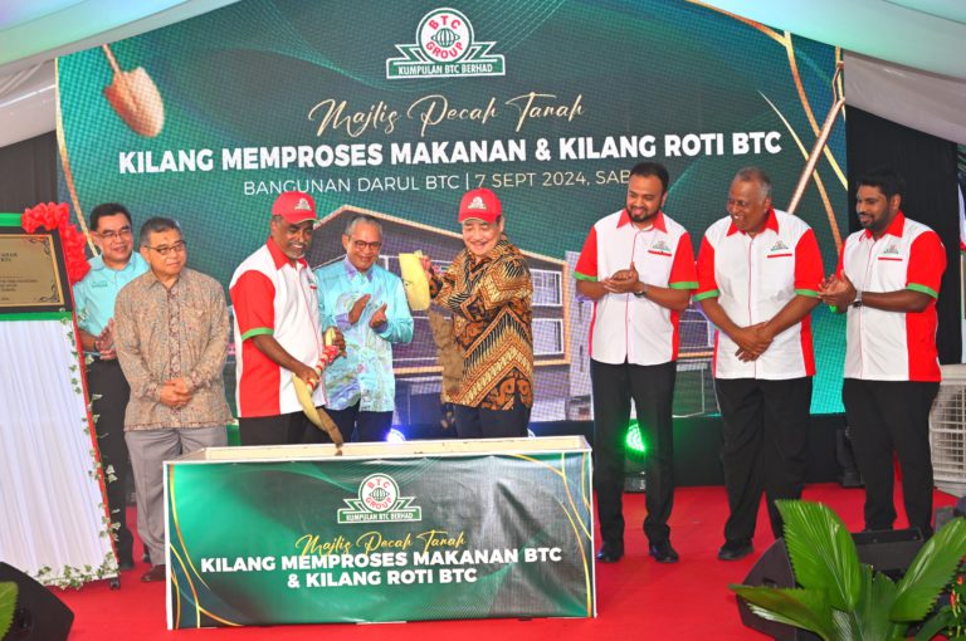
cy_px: 320
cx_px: 483
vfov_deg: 28.0
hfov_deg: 41.2
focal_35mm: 48
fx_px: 1286
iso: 2000
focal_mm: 48
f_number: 9
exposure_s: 1/161
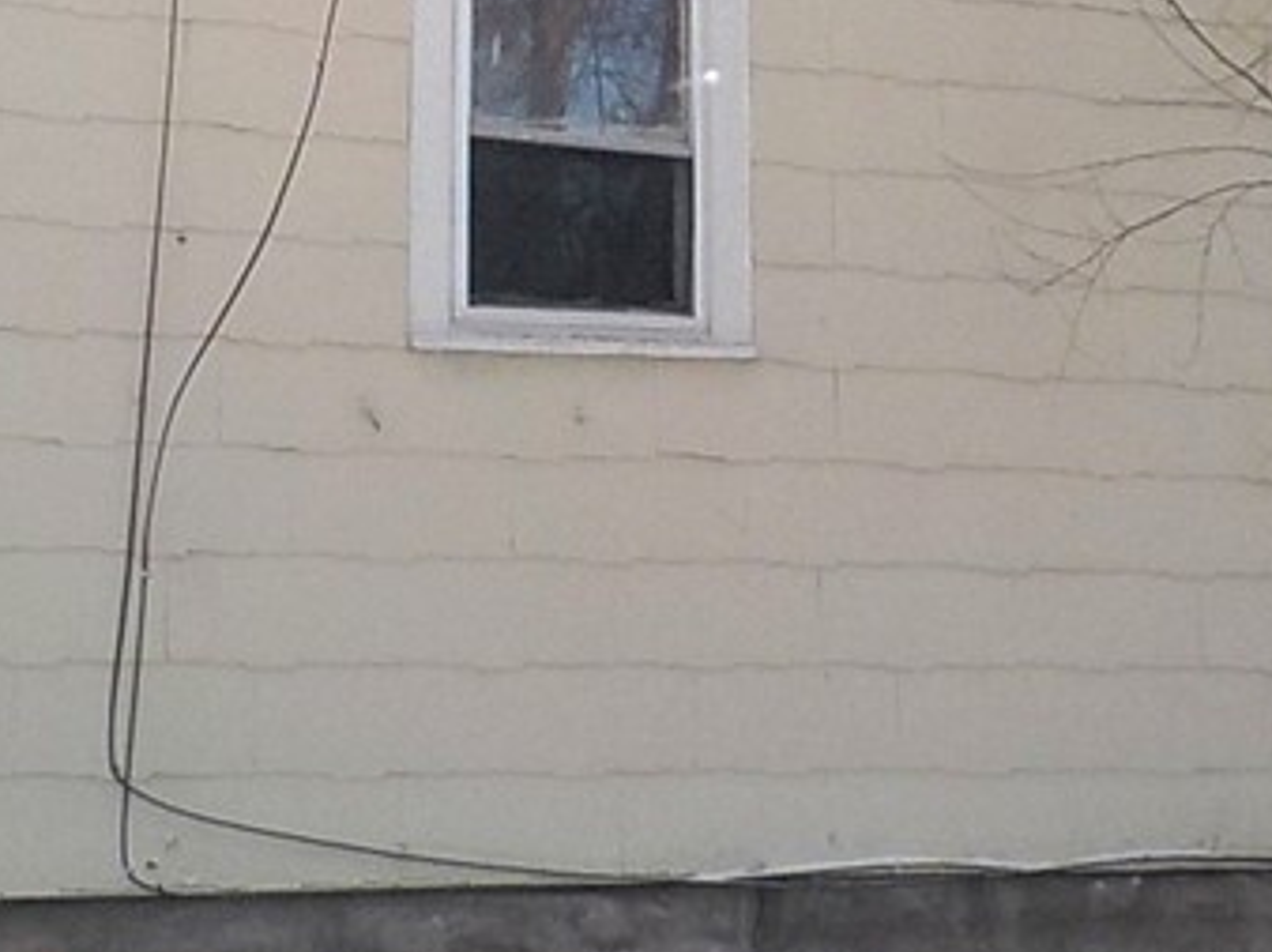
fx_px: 3342
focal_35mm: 91
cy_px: -15
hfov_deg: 21.6
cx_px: 644
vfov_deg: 15.9
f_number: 3.3
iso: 125
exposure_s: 1/1000
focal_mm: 4.1
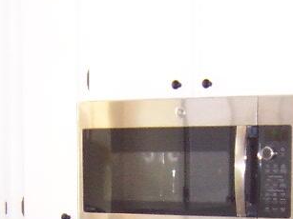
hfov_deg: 15.3
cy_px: 326
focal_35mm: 129
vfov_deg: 11.1
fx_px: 1091
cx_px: 158
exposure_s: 1/60
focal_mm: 5.5
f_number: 2.4
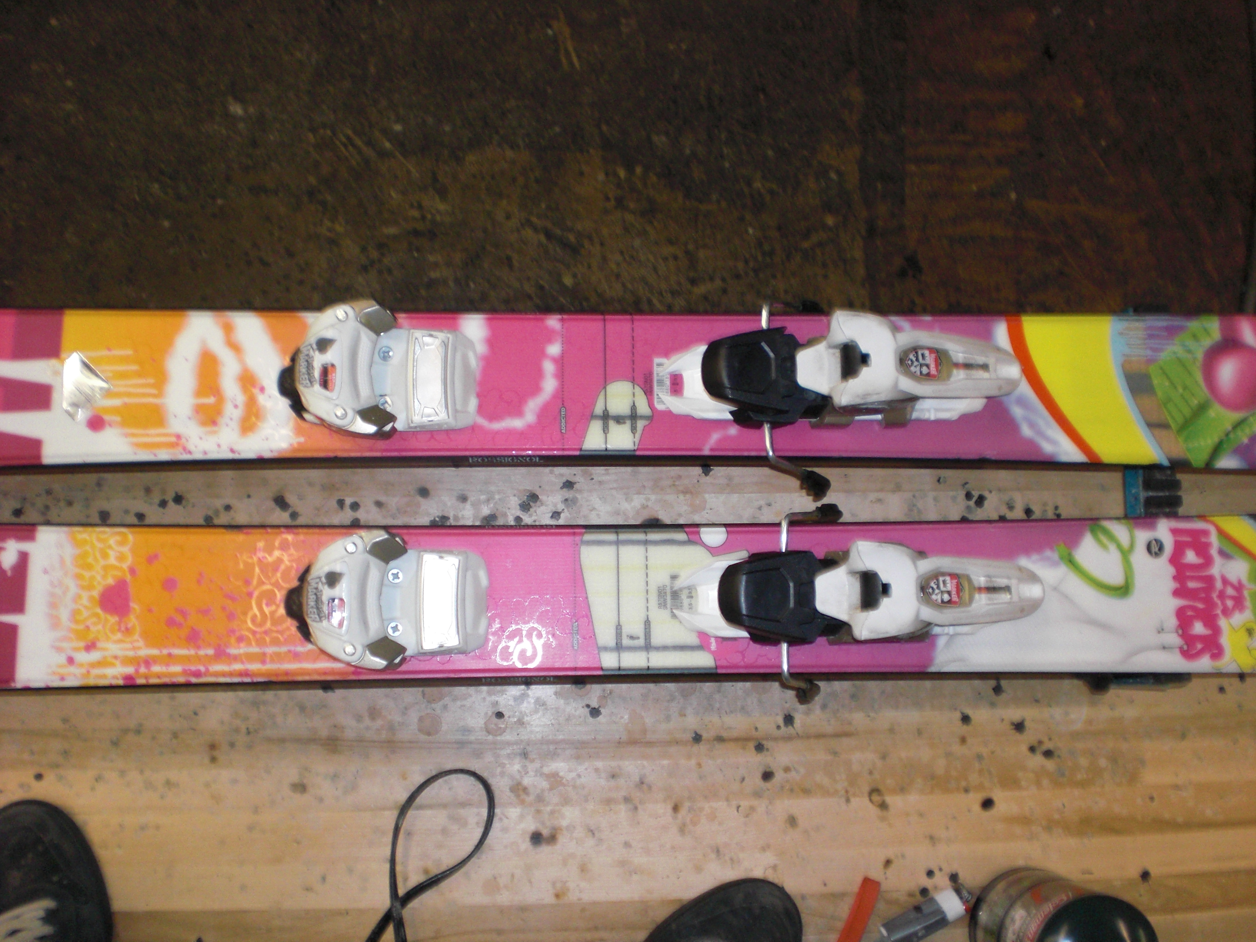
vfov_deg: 37.7
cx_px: 628
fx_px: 1379
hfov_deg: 49.0
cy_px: 471
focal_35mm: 38
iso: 200
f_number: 3.1
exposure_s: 1/60
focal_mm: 6.3
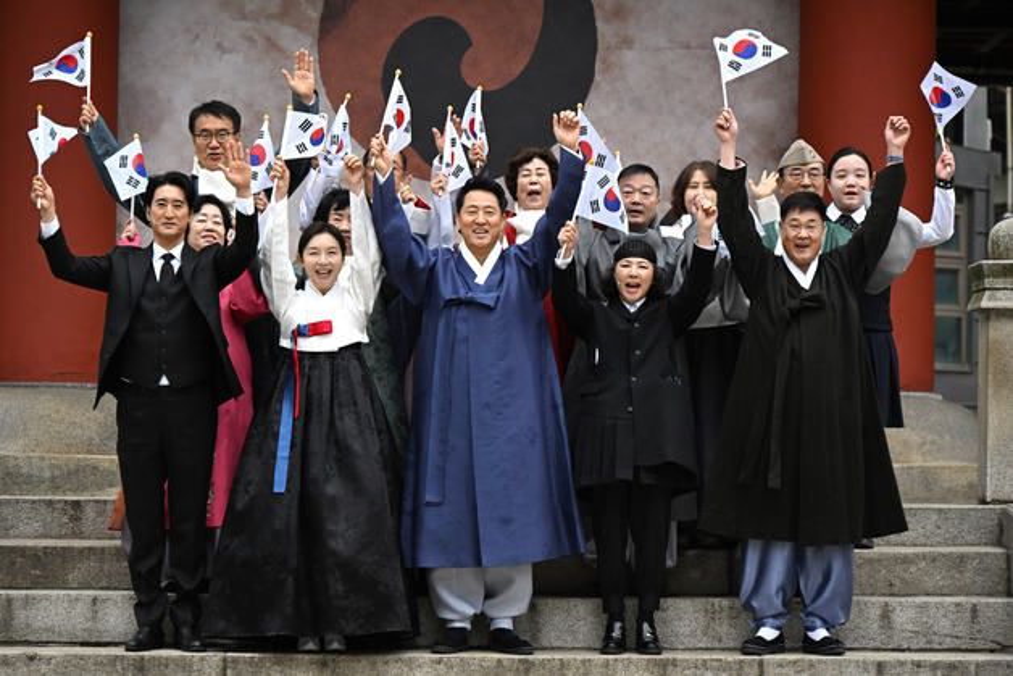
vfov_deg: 9.2
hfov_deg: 13.7
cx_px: 506
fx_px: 4222
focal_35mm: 150
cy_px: 338
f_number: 6.3
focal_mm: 150
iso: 1600
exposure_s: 1/1600
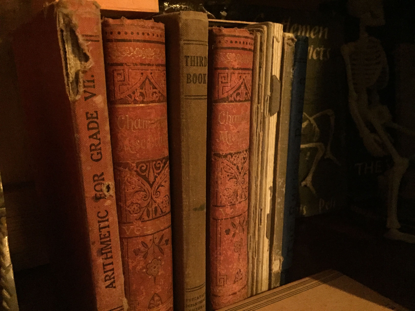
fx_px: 348
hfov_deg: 61.7
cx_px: 208
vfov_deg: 48.2
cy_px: 156
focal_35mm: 29
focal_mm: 4.15
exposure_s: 1/17
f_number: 2.2
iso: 2000
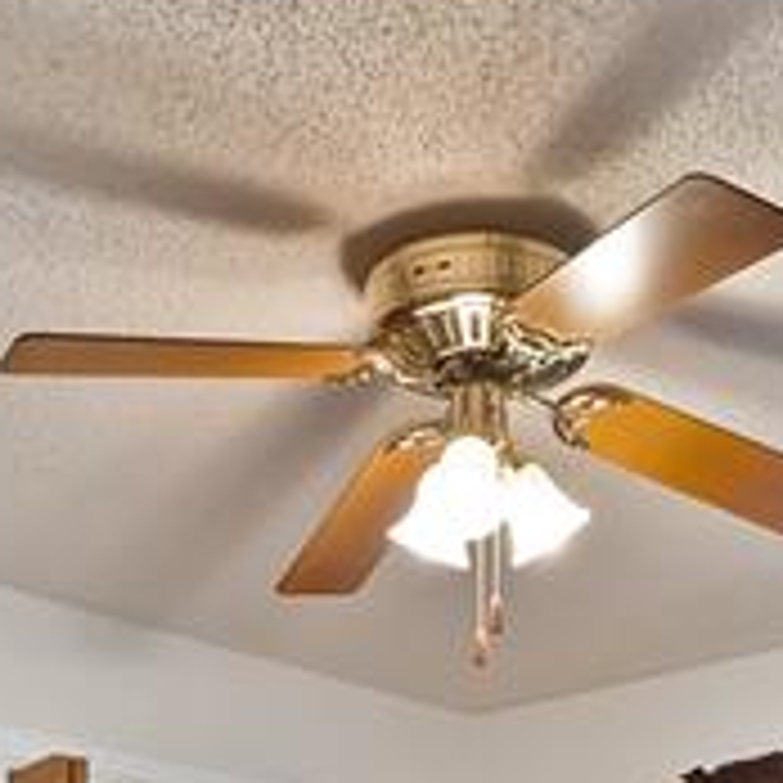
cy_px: 1109
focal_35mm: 60
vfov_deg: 23.8
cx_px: 446
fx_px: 1535
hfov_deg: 28.6
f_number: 9
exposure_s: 1/1.67
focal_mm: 12
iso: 640
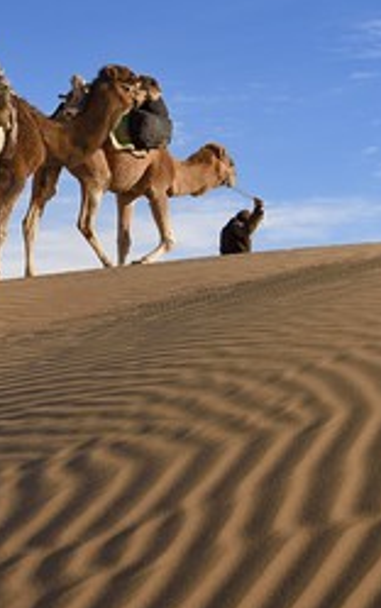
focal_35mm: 86
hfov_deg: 15.0
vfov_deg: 24.1
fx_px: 1426
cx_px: 34
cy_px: 332
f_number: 10
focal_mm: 50
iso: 200
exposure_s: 1/400
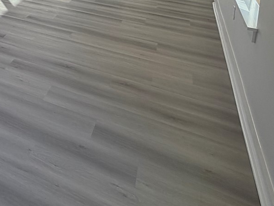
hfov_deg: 31.7
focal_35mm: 45
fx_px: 356
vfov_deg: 26.6
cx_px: -87
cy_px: -69
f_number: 2.2
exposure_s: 1/198
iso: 40
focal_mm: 2.22
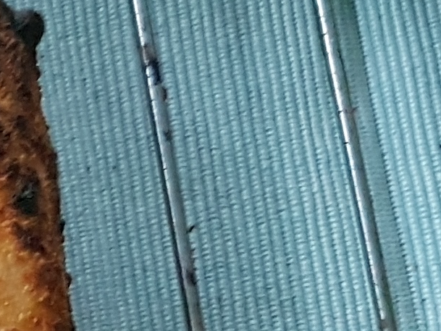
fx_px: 2192
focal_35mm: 172
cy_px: 605
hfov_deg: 9.2
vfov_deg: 8.3
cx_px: -887
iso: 400
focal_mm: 4.2
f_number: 1.7
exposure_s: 1/50
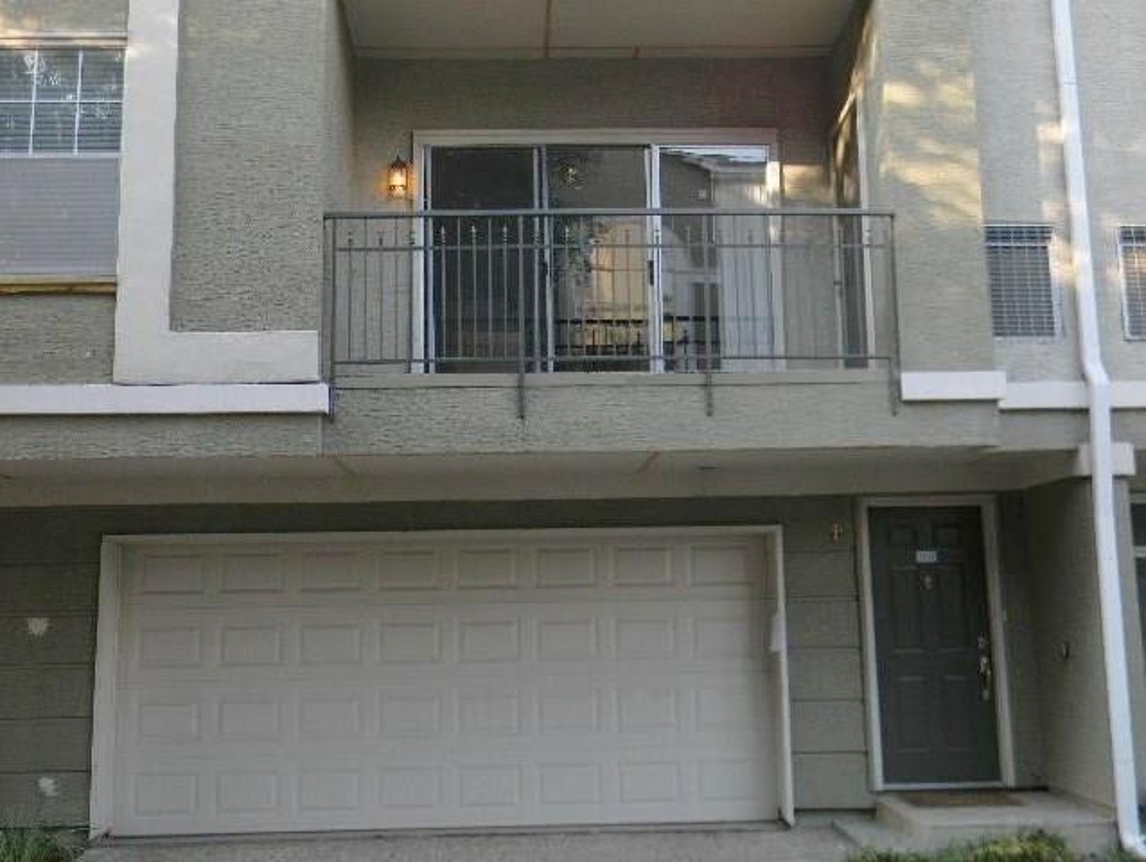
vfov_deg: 39.7
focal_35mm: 36
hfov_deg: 51.3
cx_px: 573
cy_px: 431
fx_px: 1193
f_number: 3.7
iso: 80
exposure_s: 1/83
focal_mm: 6.4
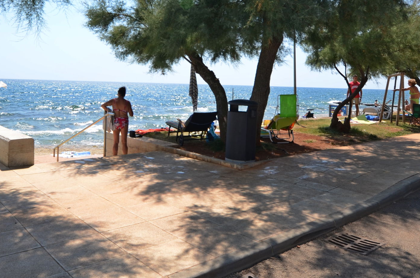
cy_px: 87
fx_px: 349
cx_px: 186
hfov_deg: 61.9
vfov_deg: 42.7
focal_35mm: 30
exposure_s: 1/200
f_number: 7.1
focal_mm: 10
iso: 100
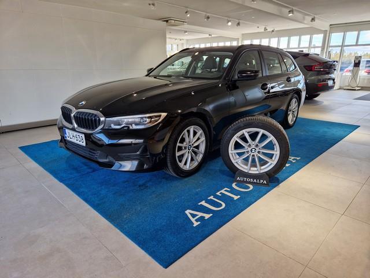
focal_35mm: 23
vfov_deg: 58.9
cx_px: 185
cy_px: 139
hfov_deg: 73.9
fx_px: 246
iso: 64
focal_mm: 5.4
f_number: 1.8
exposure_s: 1/180
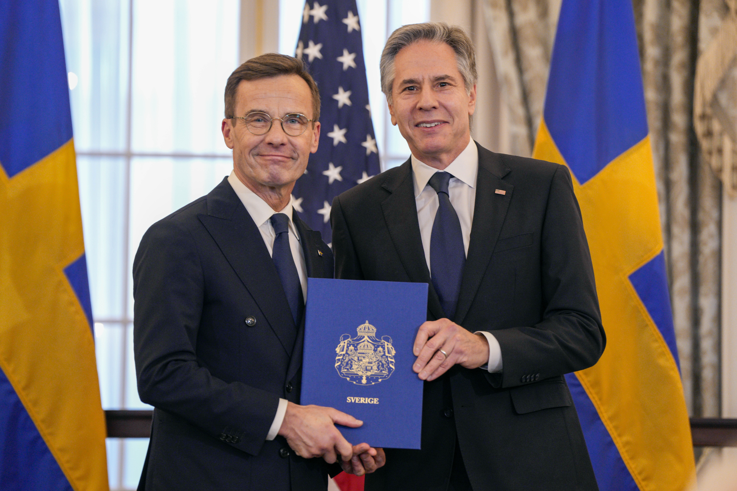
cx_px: 368
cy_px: 246
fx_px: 3132
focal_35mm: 153
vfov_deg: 9.0
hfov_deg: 13.4
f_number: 3.5
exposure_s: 1/400
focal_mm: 153
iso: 3200
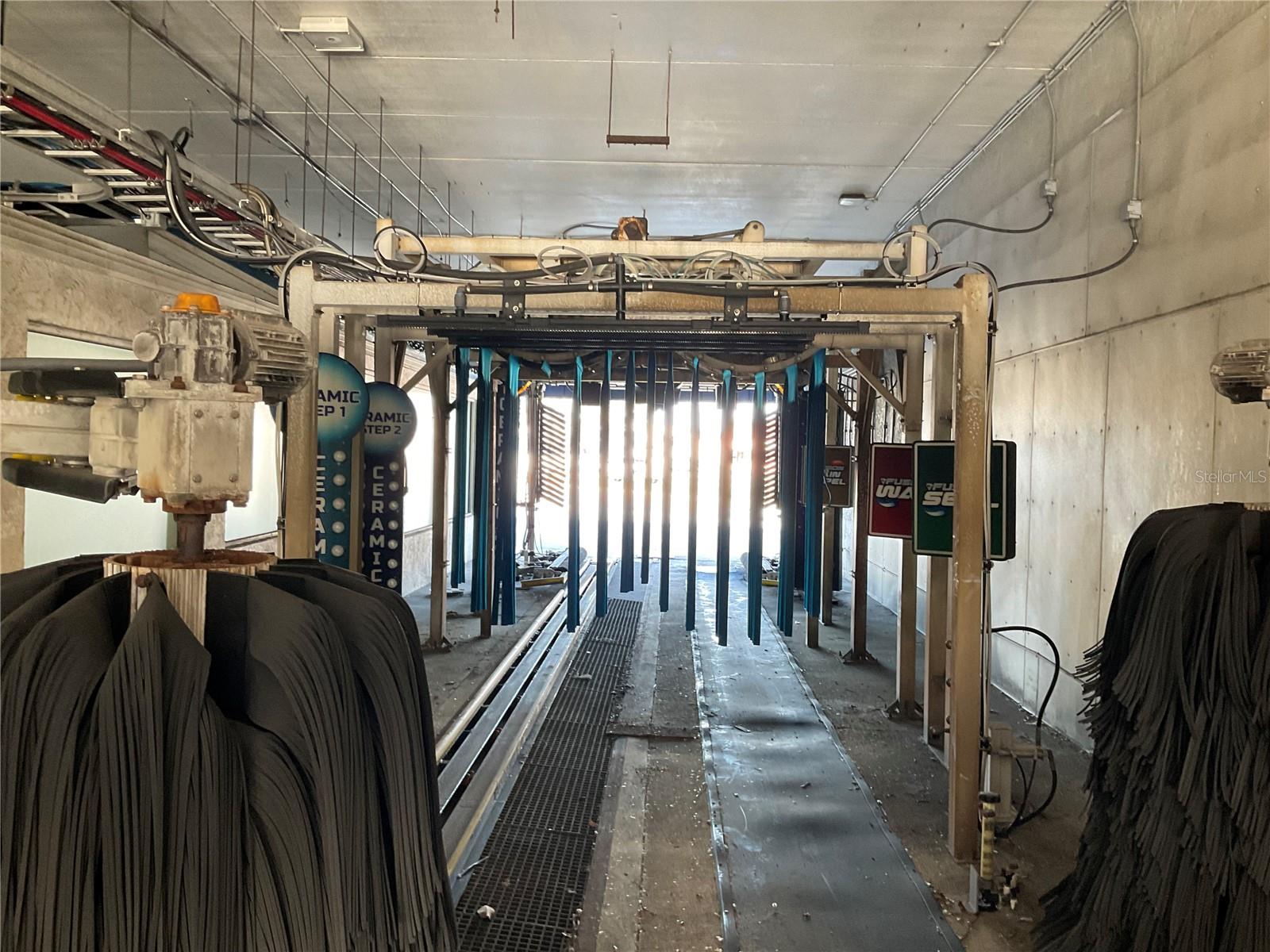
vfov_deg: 48.2
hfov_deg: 61.7
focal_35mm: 29
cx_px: 635
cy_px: 476
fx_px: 1064
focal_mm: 3
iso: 125
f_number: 1.8
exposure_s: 1/60
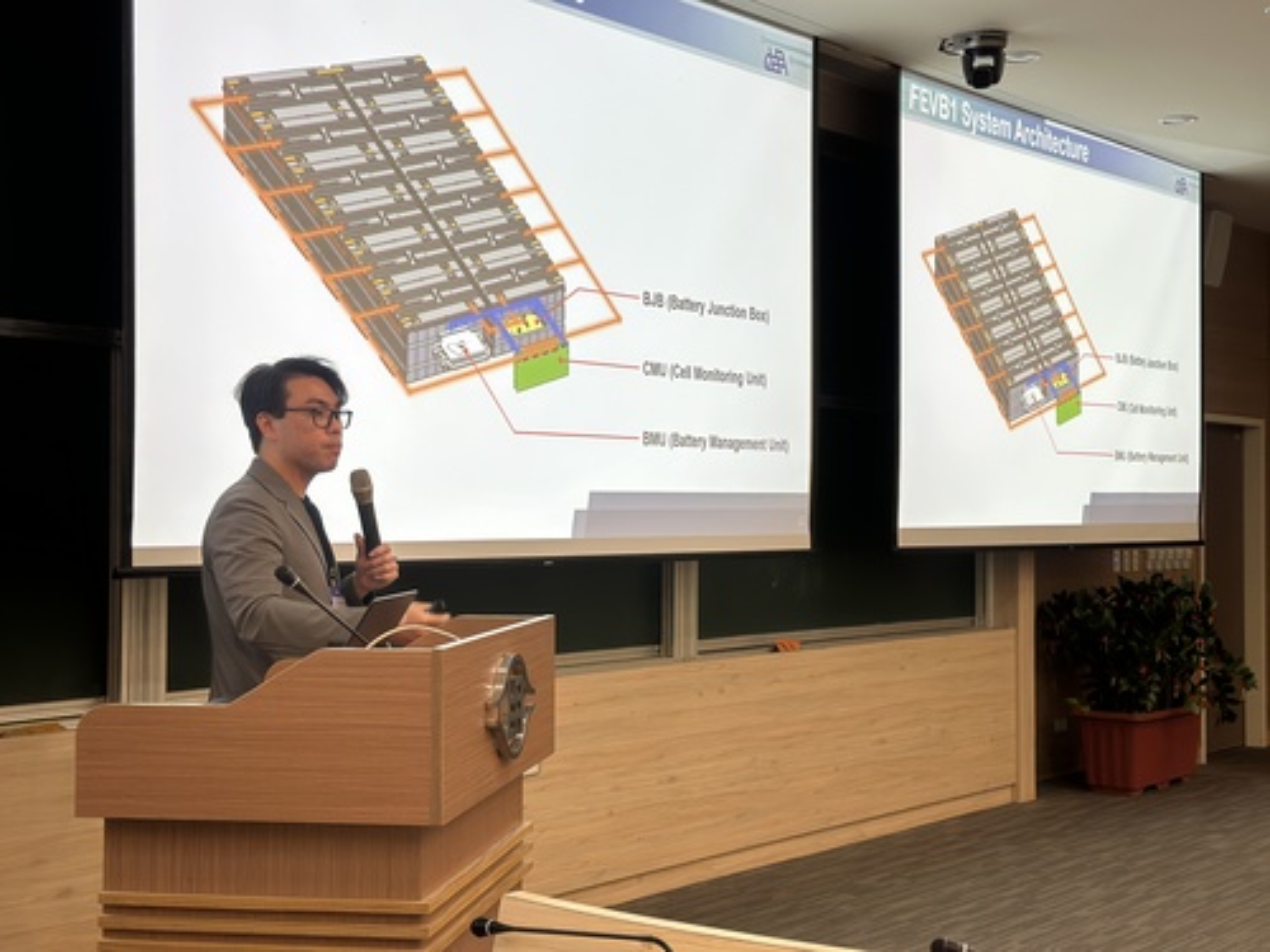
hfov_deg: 39.7
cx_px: 635
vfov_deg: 30.3
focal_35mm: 48
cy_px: 476
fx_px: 1761
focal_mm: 6.86
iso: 80
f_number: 1.78
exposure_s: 1/120
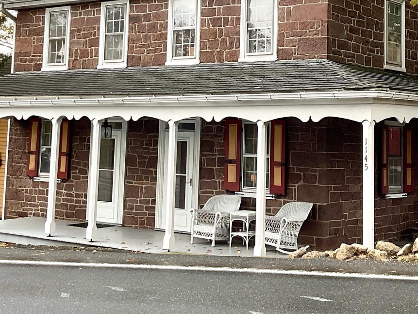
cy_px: 31
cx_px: 243
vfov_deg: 20.9
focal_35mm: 69
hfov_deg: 28.1
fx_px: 833
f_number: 1.8
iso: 16
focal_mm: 3
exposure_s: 1/262
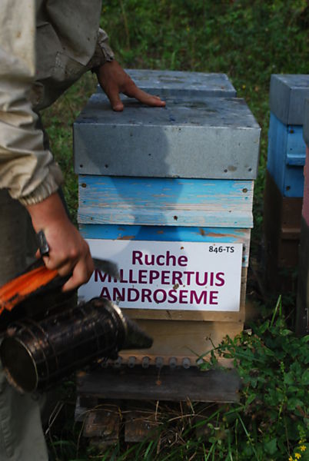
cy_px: 230
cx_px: 154
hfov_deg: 25.1
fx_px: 693
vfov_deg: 36.8
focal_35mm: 54
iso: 180
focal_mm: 36
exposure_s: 1/125
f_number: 5.6
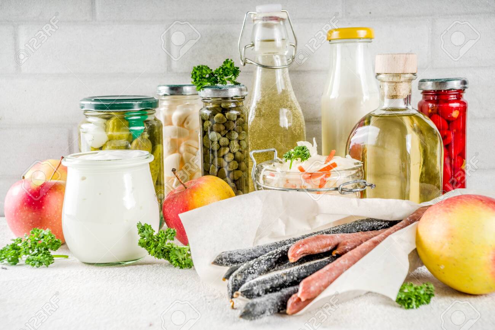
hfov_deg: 36.2
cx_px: 248
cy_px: 165
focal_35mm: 55
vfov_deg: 24.6
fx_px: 756
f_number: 14
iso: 100
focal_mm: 55
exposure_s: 1/200
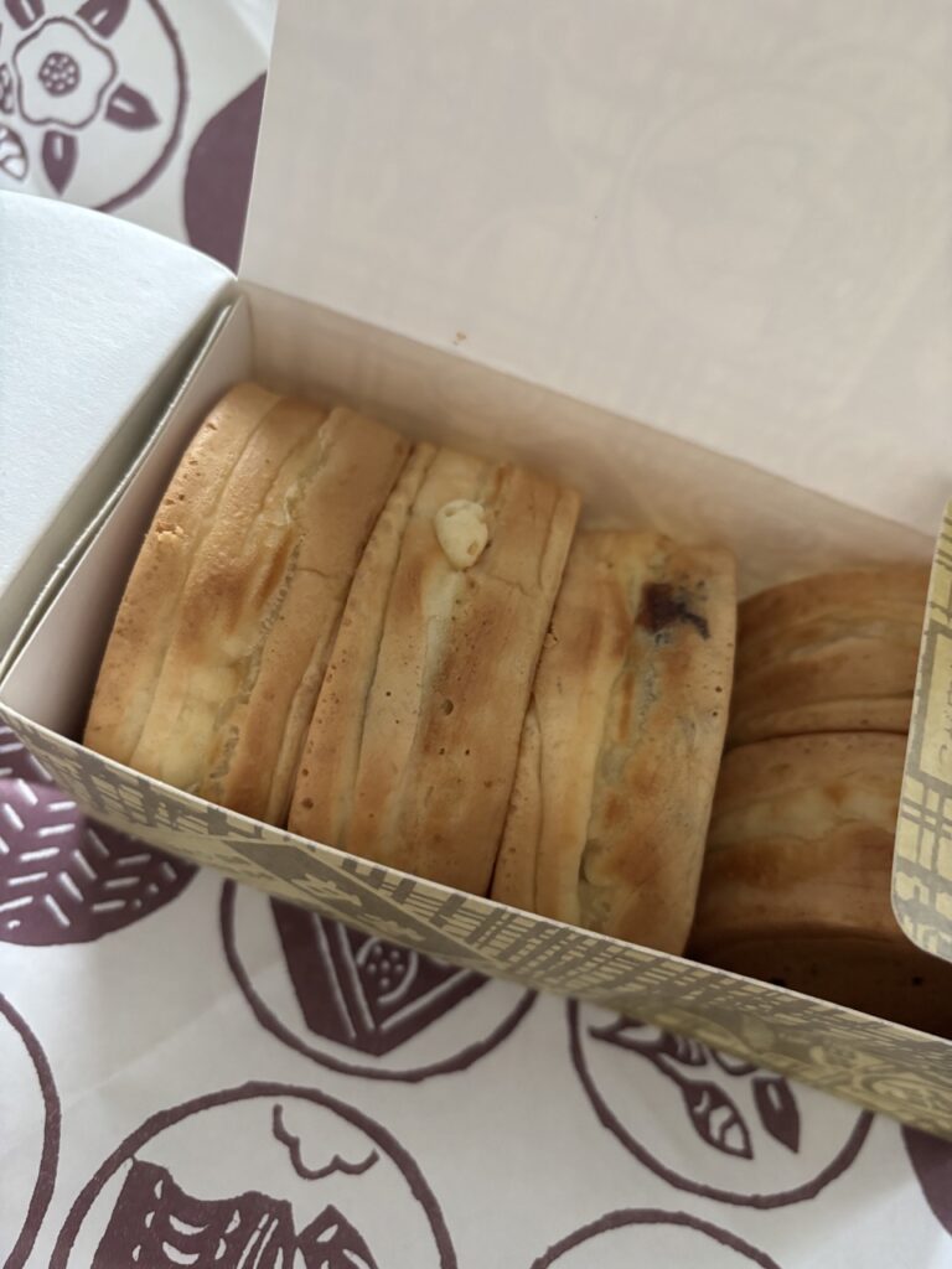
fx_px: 953
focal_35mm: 26
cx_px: 476
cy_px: 634
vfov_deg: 67.3
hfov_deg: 53.1
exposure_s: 1/60
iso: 400
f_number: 1.6
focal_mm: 5.96
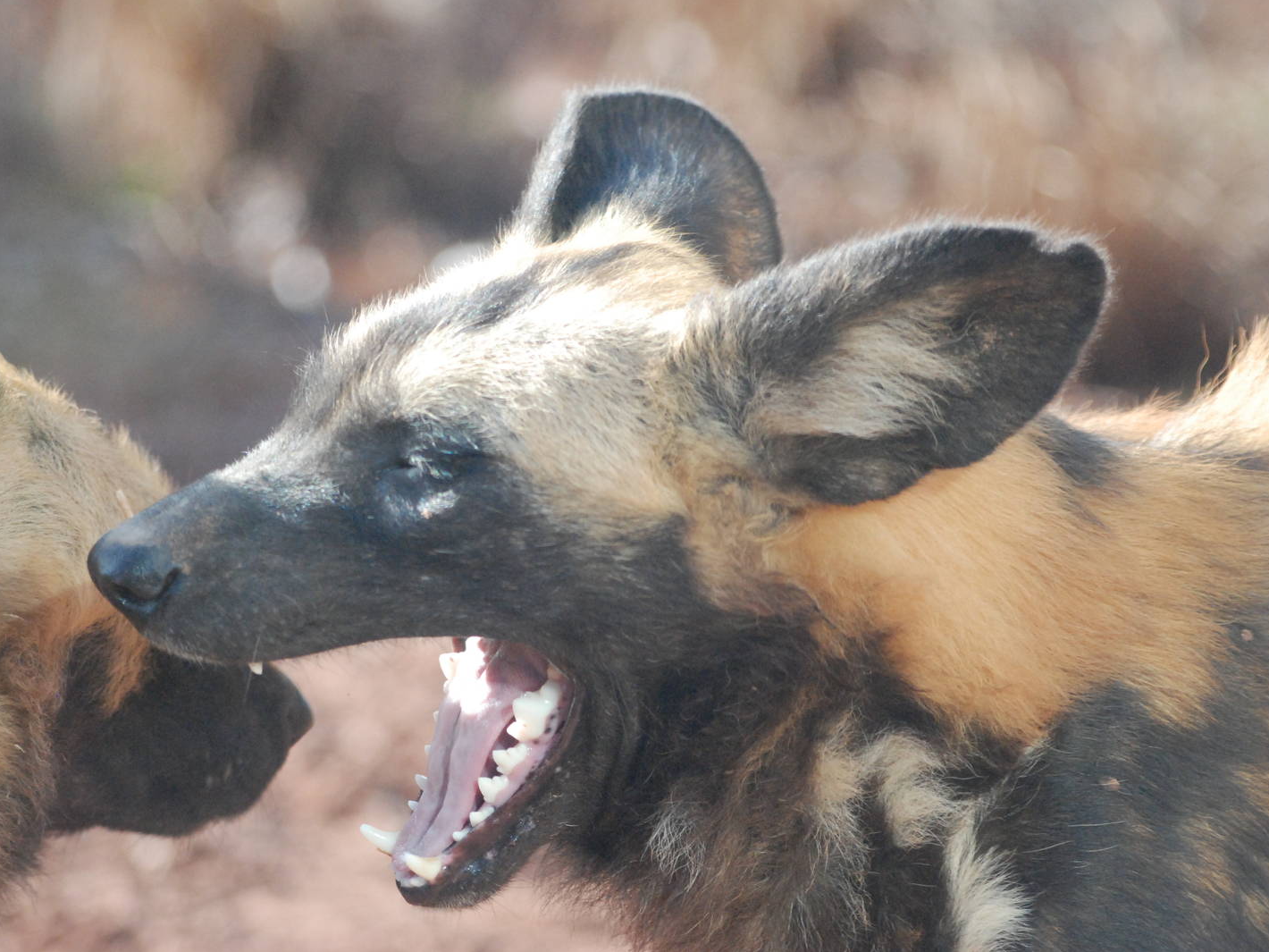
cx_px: 596
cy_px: 476
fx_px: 8945
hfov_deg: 8.1
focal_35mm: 244
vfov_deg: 6.1
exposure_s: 1/1250
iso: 1600
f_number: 4.5
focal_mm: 150
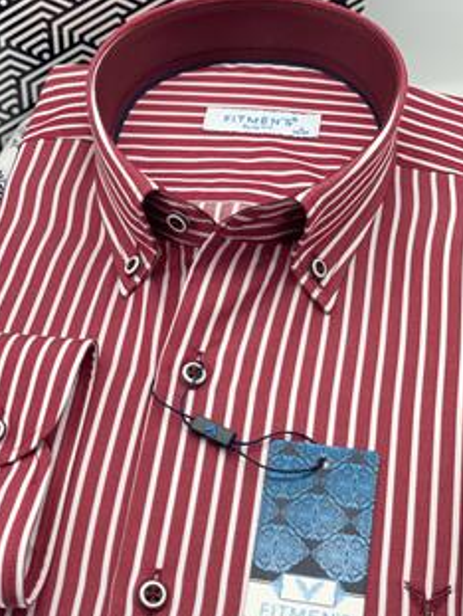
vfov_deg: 28.1
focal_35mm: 69
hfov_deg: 21.3
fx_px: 1228
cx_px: 188
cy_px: 310
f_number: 2
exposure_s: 1/122
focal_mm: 6
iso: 40
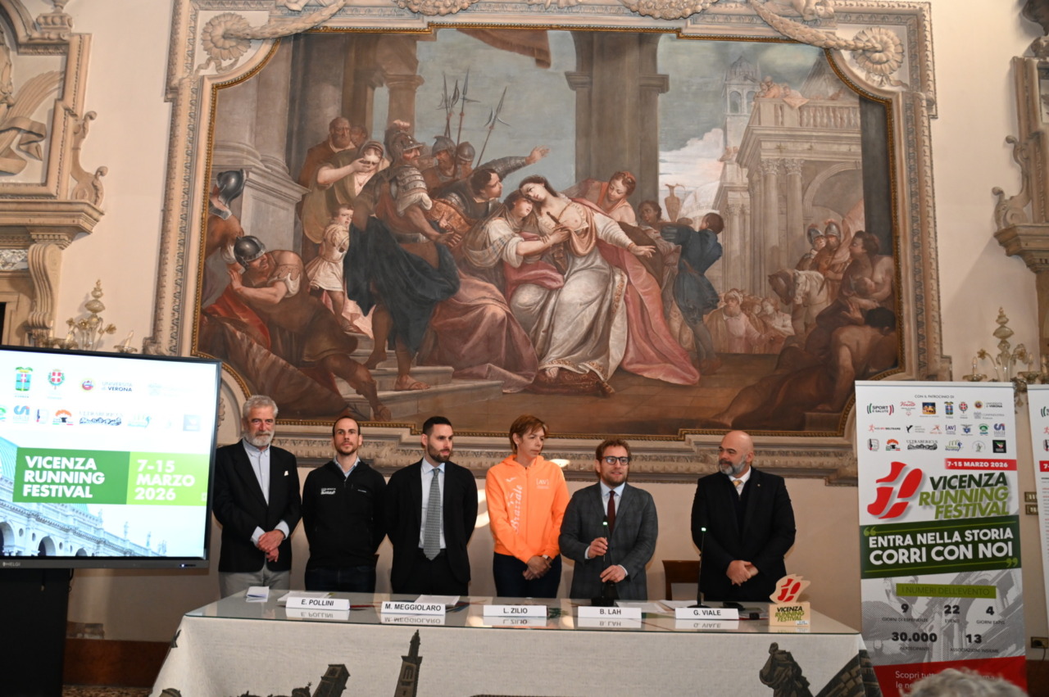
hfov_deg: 62.0
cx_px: 524
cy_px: 348
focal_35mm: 30
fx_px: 873
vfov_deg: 43.5
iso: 2500
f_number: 4
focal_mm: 30
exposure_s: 1/160
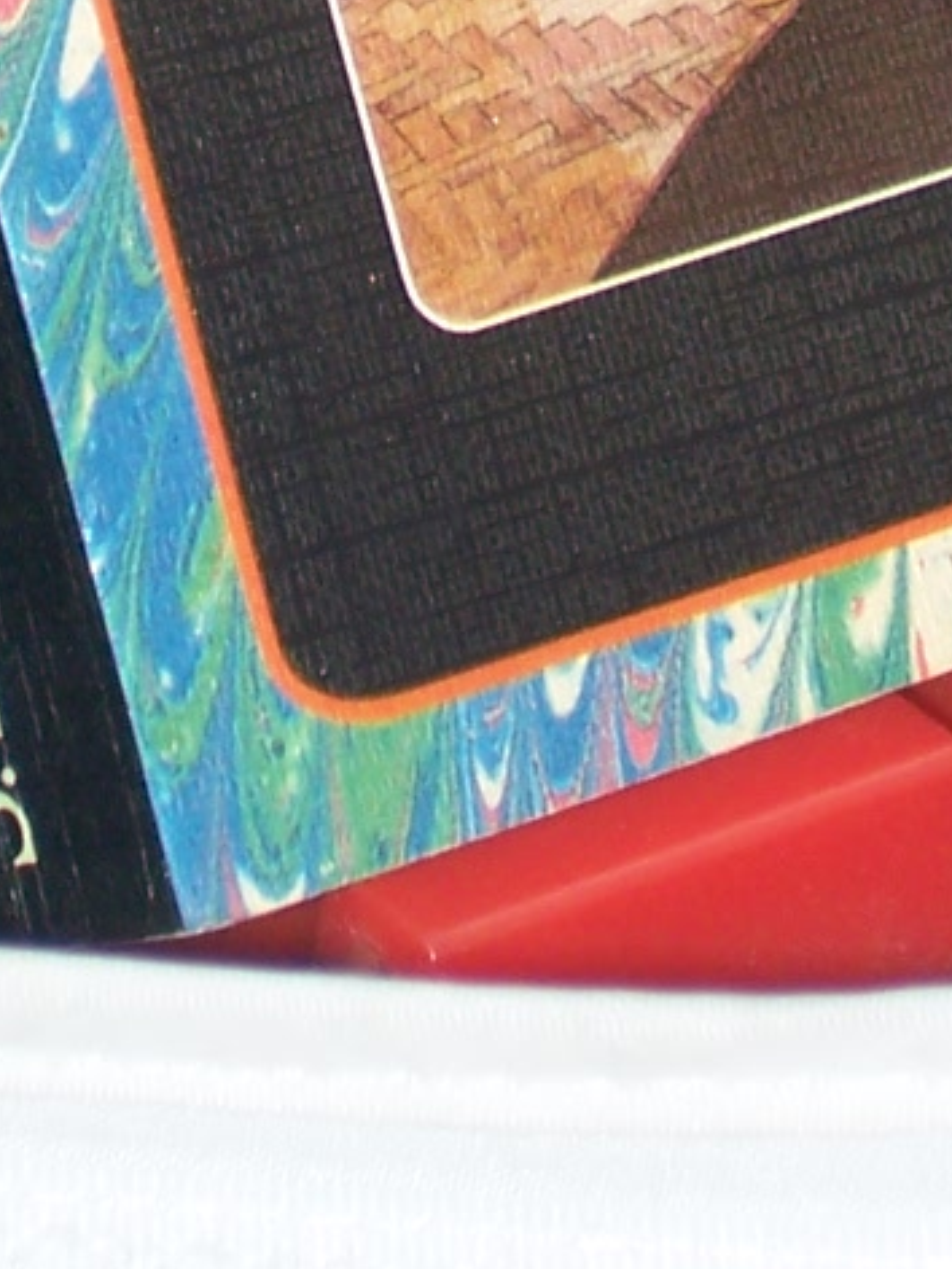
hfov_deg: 4.2
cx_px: 584
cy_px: -1175
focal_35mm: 356
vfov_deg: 5.5
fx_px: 13054
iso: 80
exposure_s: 1/80
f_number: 4
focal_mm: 13.6
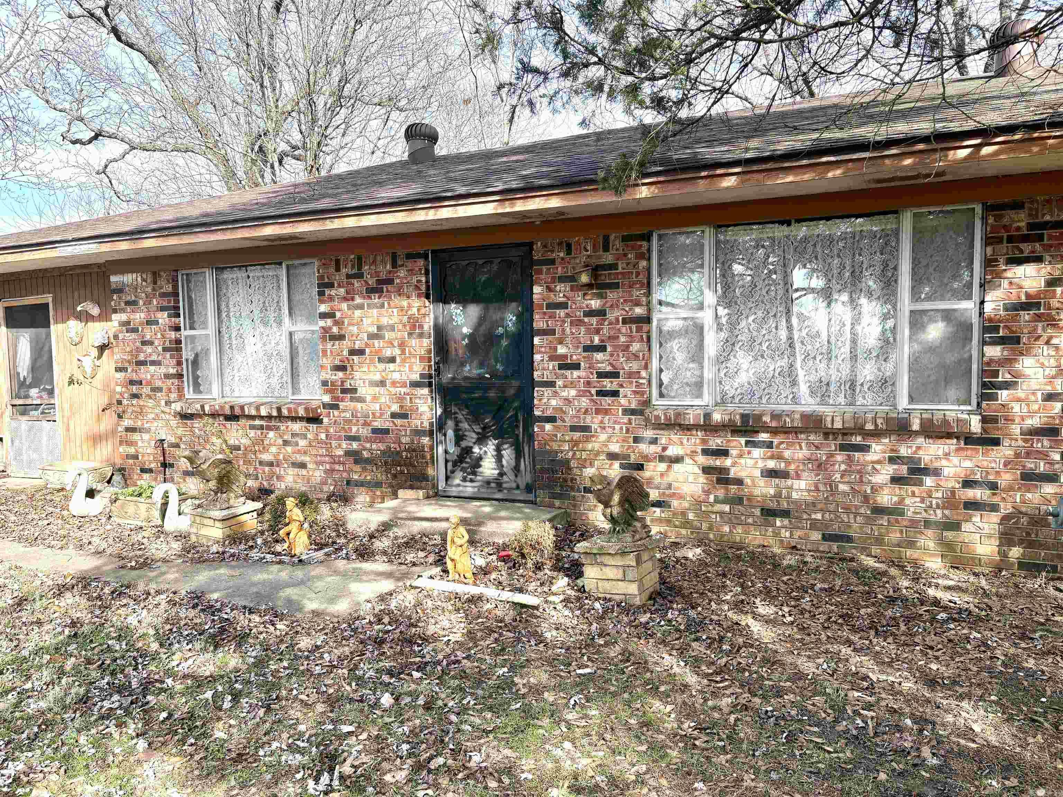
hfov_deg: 67.3
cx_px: 532
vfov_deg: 53.1
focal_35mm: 26
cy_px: 398
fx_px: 798
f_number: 1.6
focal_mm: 5.96
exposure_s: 1/739
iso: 64
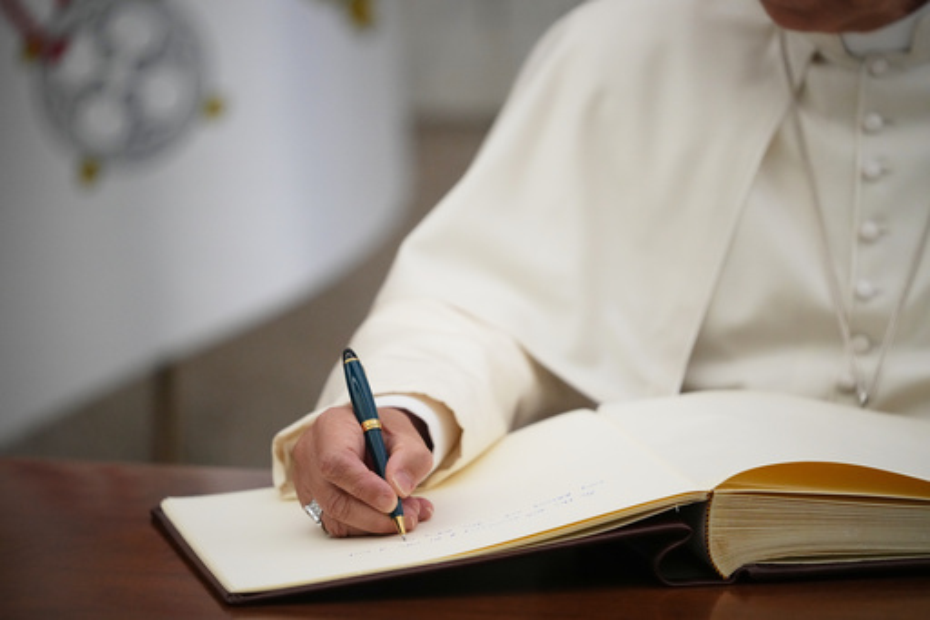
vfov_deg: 6.9
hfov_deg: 10.3
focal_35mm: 200
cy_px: 310
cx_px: 465
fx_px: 5165
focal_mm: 200
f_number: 2.8
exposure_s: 1/1000
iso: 4000
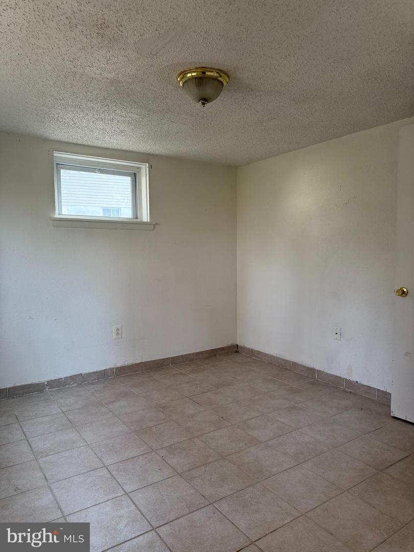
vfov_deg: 71.6
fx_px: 383
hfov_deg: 56.8
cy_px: 276
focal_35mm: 24
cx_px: 207
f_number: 1.78
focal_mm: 6.76
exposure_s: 1/91
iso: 200
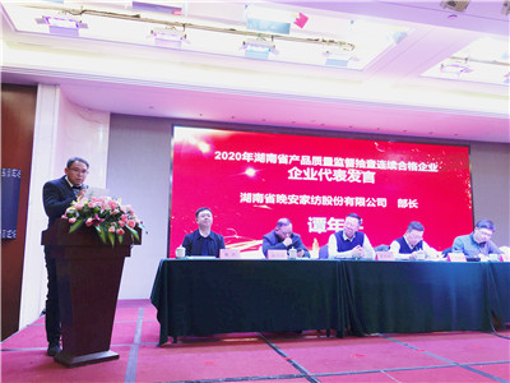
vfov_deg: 48.2
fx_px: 427
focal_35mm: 29
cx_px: 255
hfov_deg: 61.7
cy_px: 192
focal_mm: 4.15
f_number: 2.2
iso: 32
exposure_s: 1/50
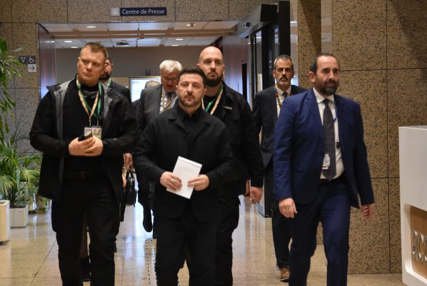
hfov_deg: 15.9
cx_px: 197
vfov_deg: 10.6
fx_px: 1531
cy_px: 172
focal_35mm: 129
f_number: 5.3
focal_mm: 62
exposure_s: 1/60
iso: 2500
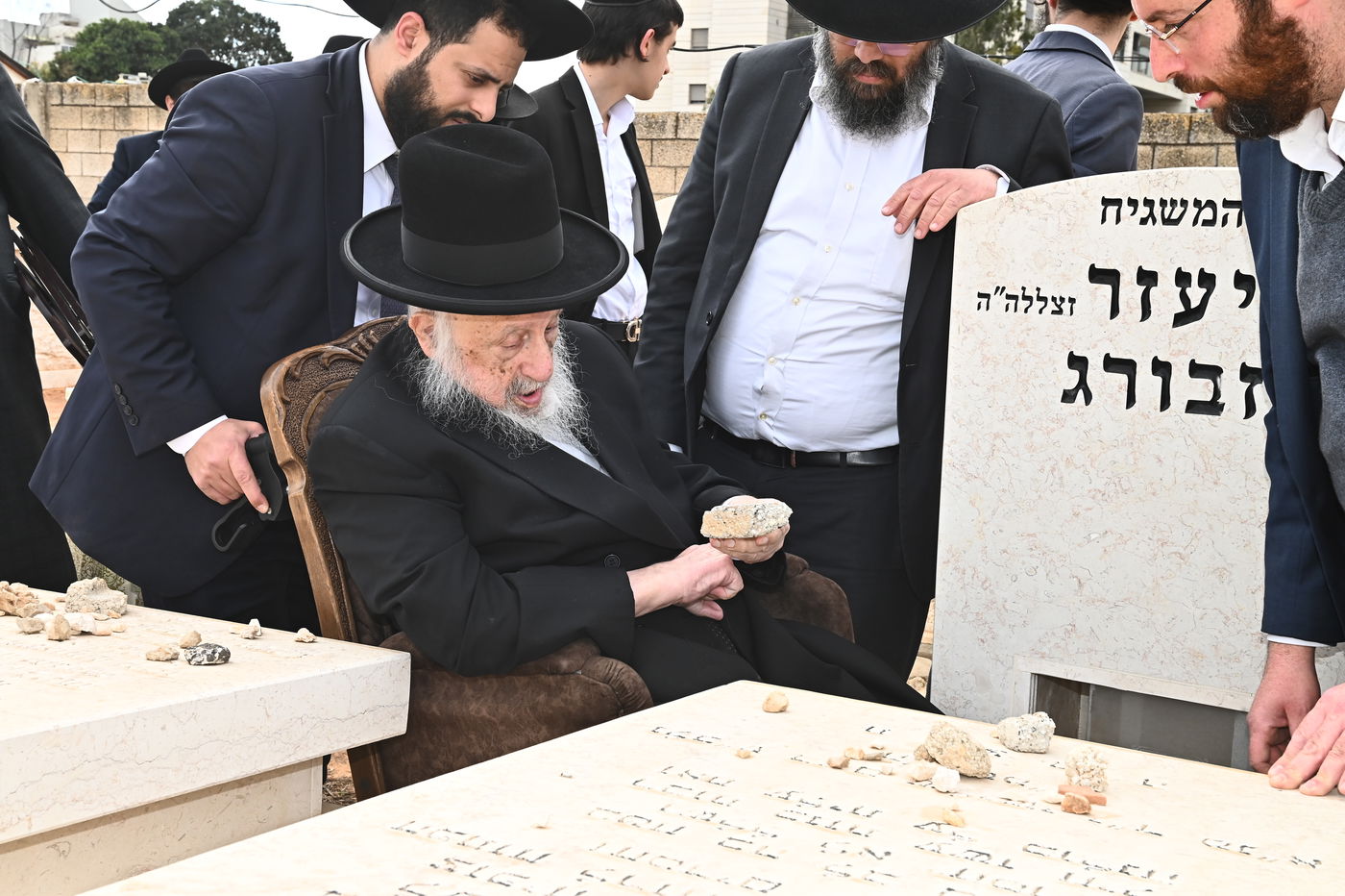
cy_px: 448
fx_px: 1680
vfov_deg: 29.8
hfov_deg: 43.6
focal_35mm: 45
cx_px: 672
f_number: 13
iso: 500
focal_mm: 45
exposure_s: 1/200
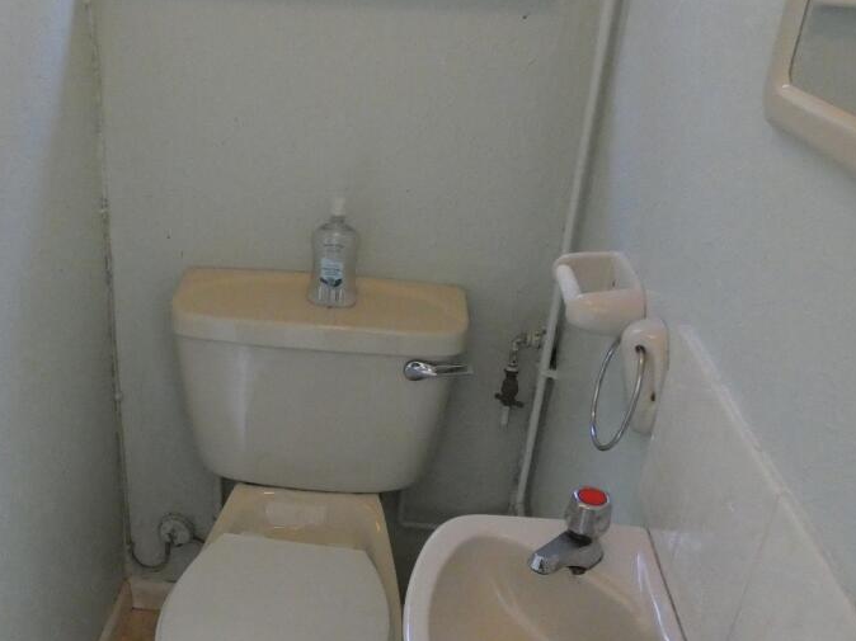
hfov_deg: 48.3
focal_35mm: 38
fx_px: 939
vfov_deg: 37.3
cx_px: 295
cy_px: 421
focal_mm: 4.4
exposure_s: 1/125
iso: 1250
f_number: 3
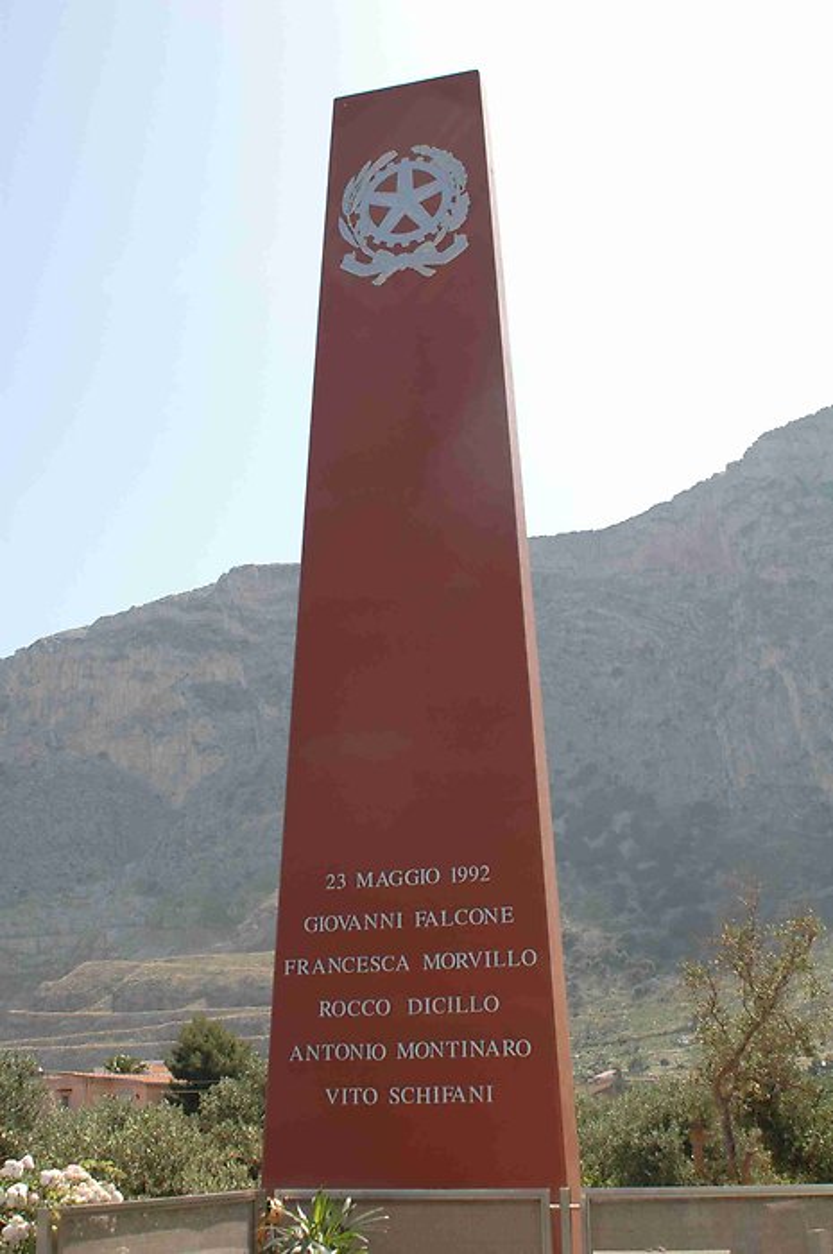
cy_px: 627
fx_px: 1461
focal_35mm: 42
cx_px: 416
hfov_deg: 31.8
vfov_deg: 46.4
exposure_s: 1/500
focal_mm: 28
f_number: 6.3
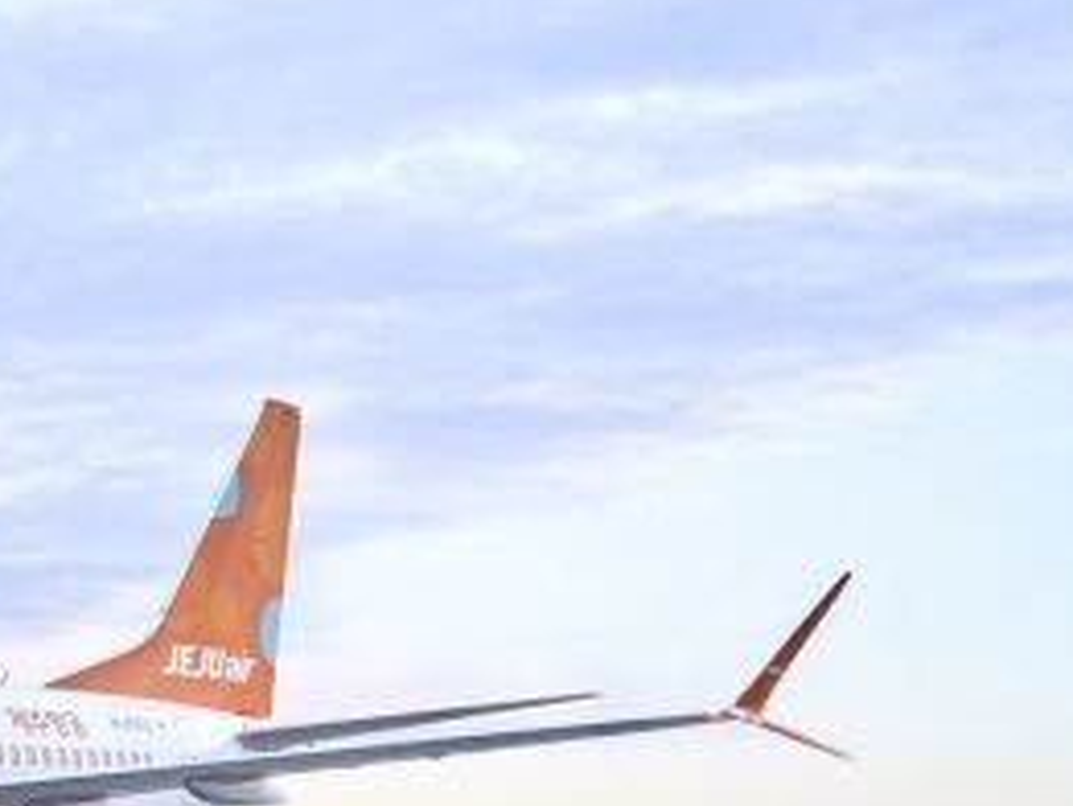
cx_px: -185
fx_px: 2853
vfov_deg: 16.0
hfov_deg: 20.1
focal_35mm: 92
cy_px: 648
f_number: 6.3
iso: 200
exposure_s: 1/25
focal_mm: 39
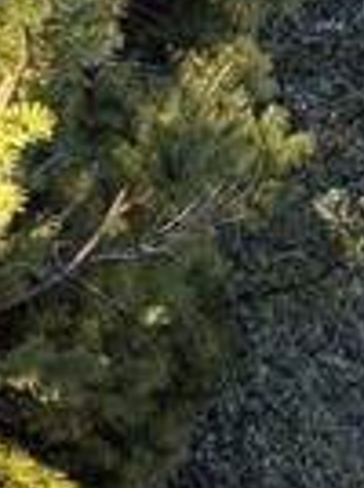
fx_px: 2799
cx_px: 1380
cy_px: 470
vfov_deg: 9.9
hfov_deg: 6.3
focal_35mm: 199
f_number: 1.6
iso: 50
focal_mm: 5.96
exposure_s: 1/358
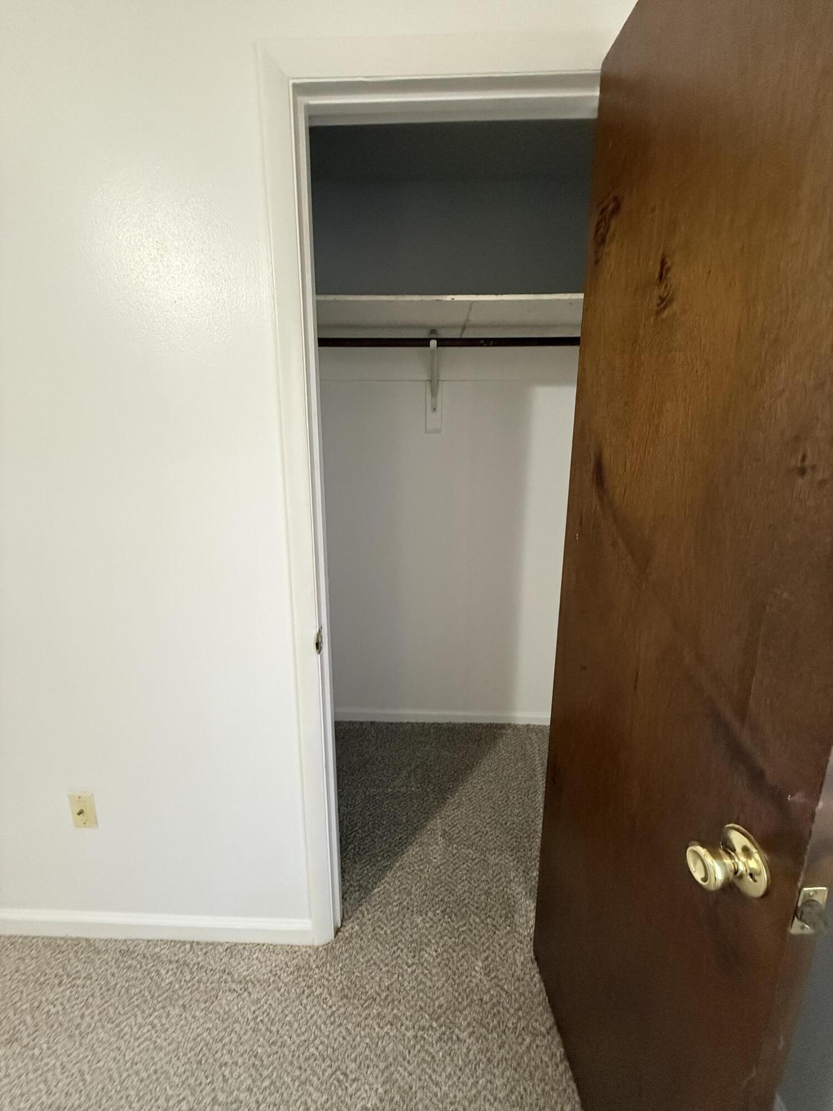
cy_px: 556
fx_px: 449
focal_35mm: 14
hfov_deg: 85.7
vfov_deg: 102.1
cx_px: 416
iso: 800
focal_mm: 2.22
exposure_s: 1/60
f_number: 2.2
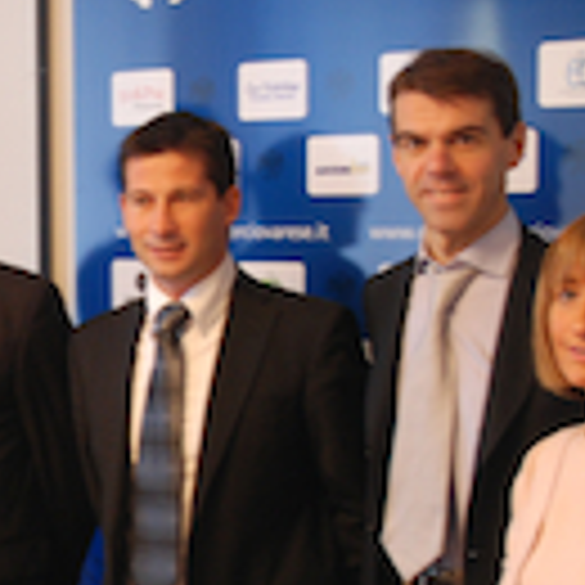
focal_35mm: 108
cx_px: -130
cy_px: 434
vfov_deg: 16.1
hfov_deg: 15.5
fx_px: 2065
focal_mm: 22
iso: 400
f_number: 3.8
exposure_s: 1/13
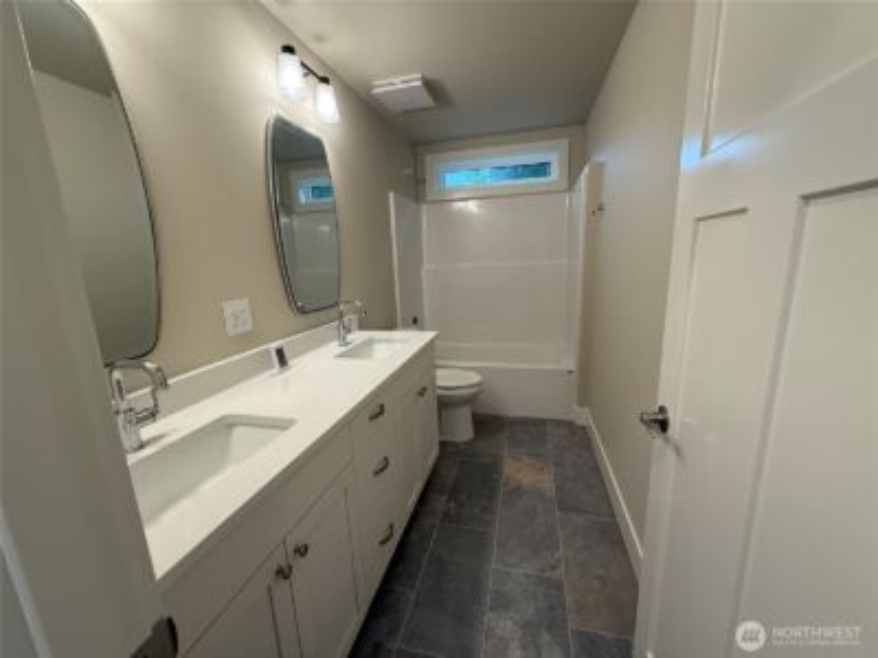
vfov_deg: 85.7
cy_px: 329
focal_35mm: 14
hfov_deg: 102.1
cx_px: 439
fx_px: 355
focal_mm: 2.22
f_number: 2.2
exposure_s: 1/120
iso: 250
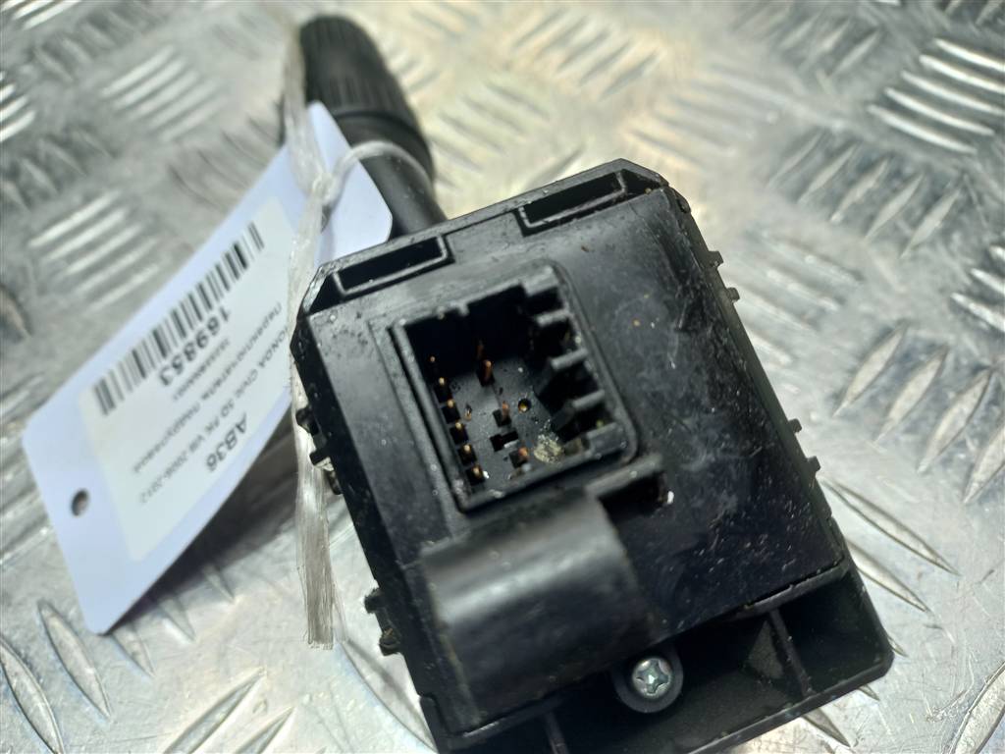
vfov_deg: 54.9
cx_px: 502
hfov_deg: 69.4
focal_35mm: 25
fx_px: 726
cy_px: 377
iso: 32
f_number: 1.8
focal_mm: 4.6
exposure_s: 1/50
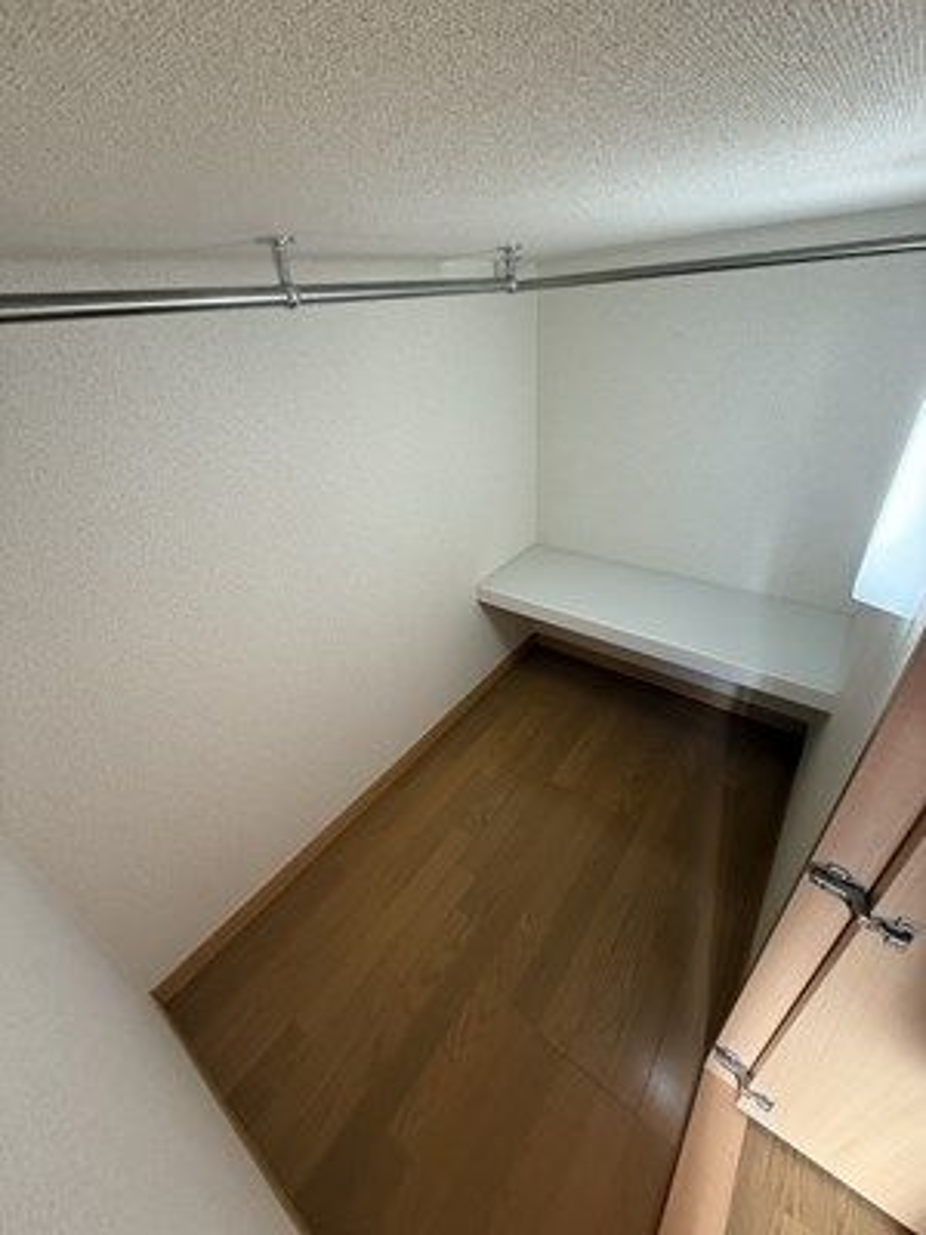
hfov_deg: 85.7
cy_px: 618
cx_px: 463
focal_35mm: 14
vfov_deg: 102.1
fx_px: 499
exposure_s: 1/50
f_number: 2.2
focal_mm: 2.22
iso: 320
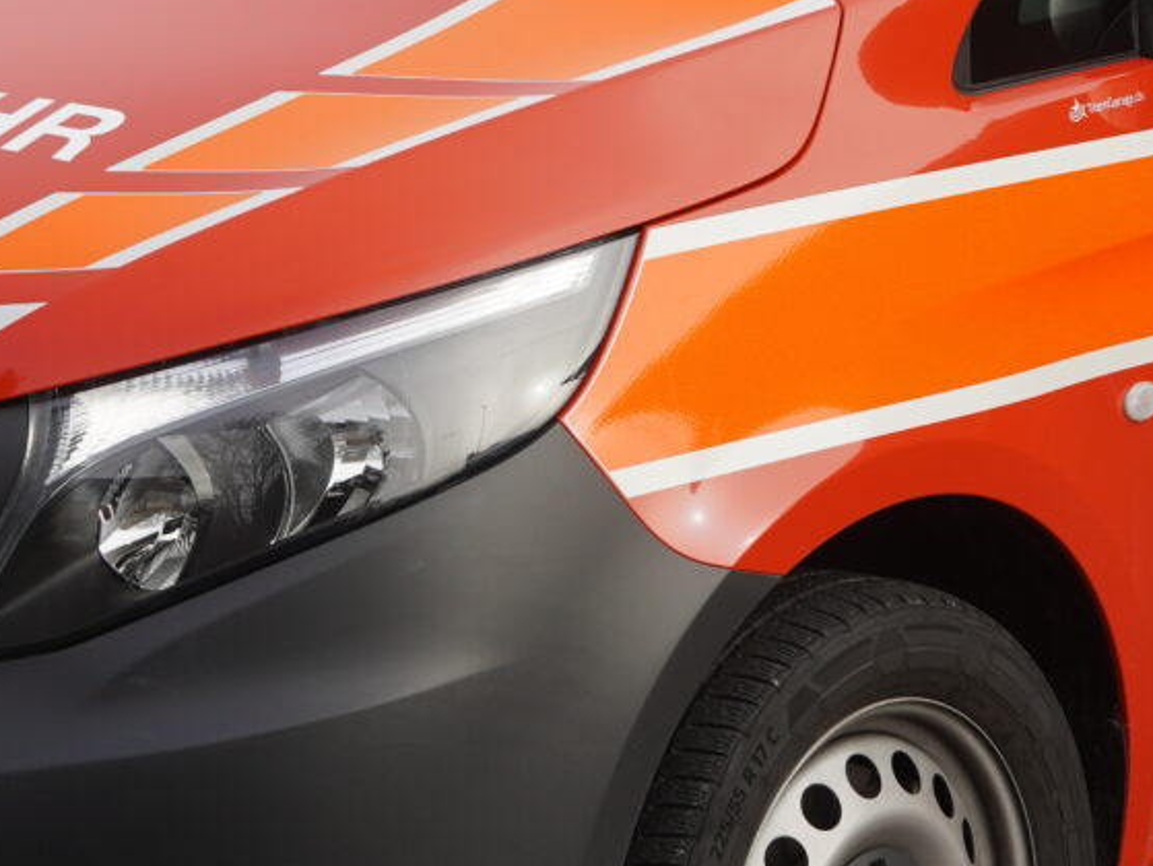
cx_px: 745
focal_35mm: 134
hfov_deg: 14.7
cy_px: 146
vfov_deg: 11.1
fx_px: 4455
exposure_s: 1/200
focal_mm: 27
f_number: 5
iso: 100
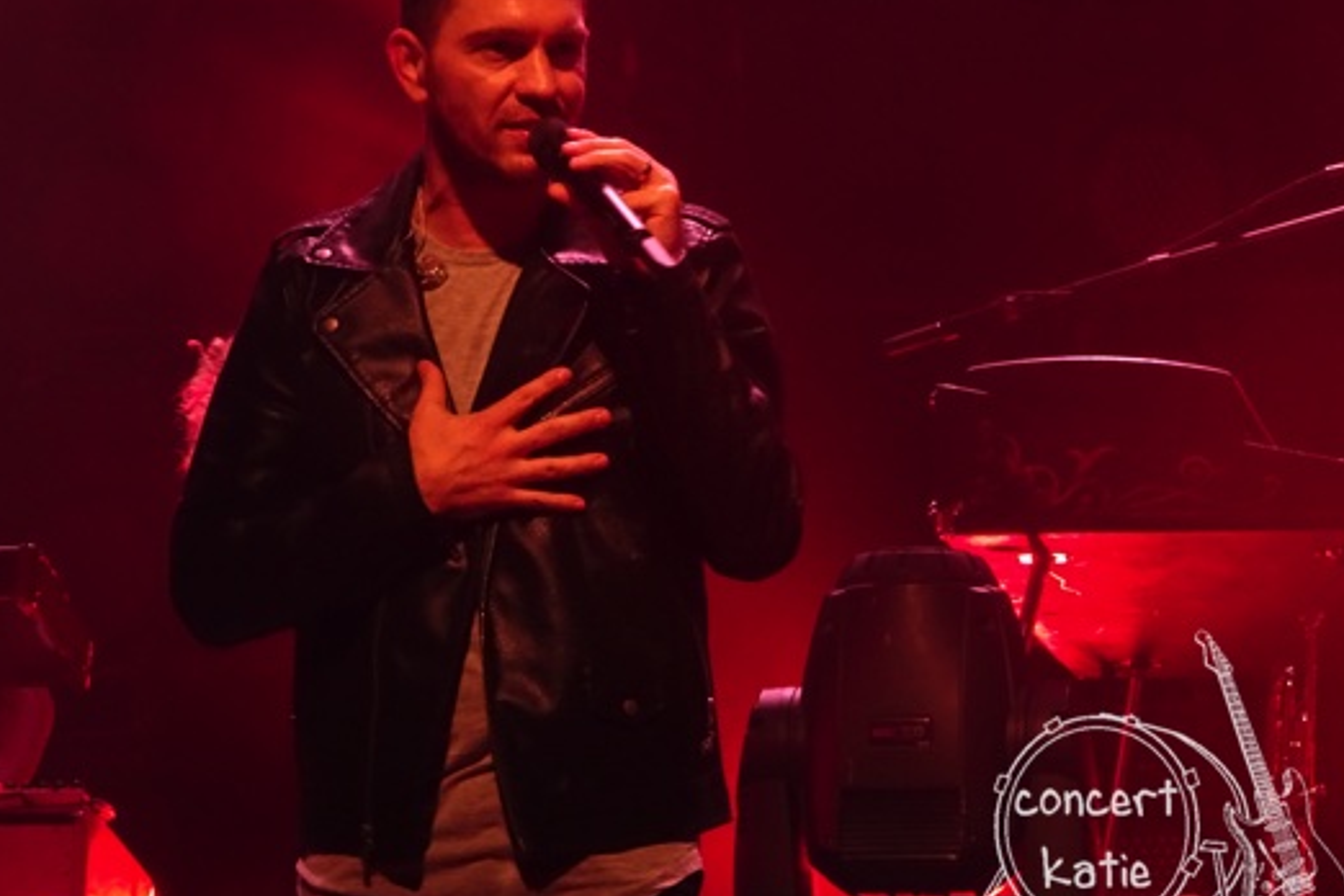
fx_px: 7877
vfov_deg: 6.5
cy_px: 360
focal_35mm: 211
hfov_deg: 9.7
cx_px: 536
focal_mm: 27.93
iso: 800
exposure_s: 1/30
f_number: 5.6
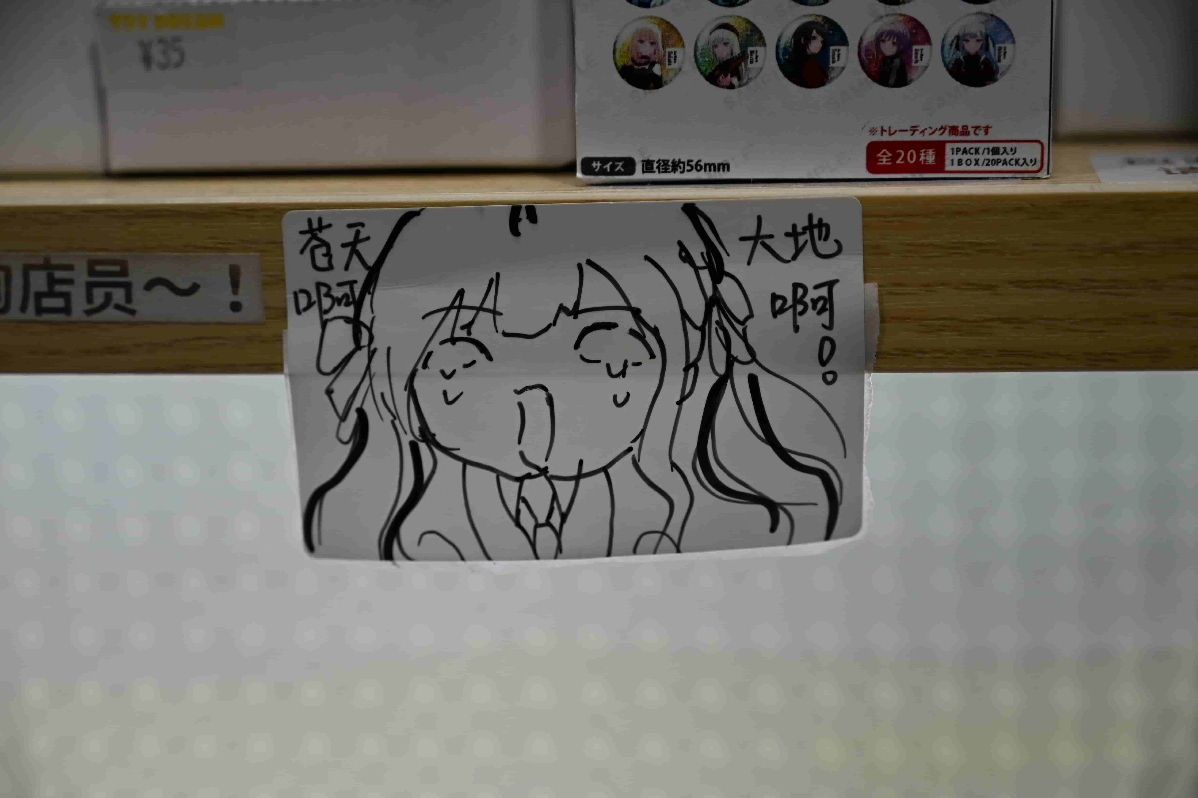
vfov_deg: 19.5
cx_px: 599
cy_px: 399
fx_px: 2329
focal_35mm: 70
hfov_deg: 28.8
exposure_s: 1/250
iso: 560
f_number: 4
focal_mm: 70
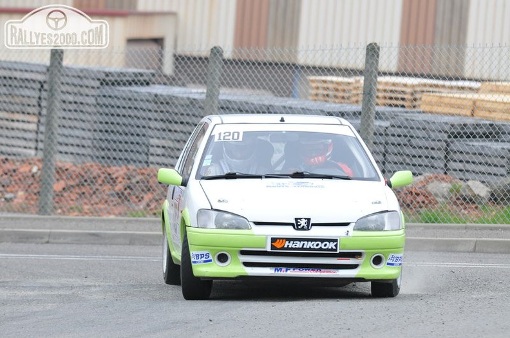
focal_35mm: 315
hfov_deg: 6.6
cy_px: 169
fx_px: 4454
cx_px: 255
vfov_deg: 4.3
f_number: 5.6
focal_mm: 210
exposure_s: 1/800
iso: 1000
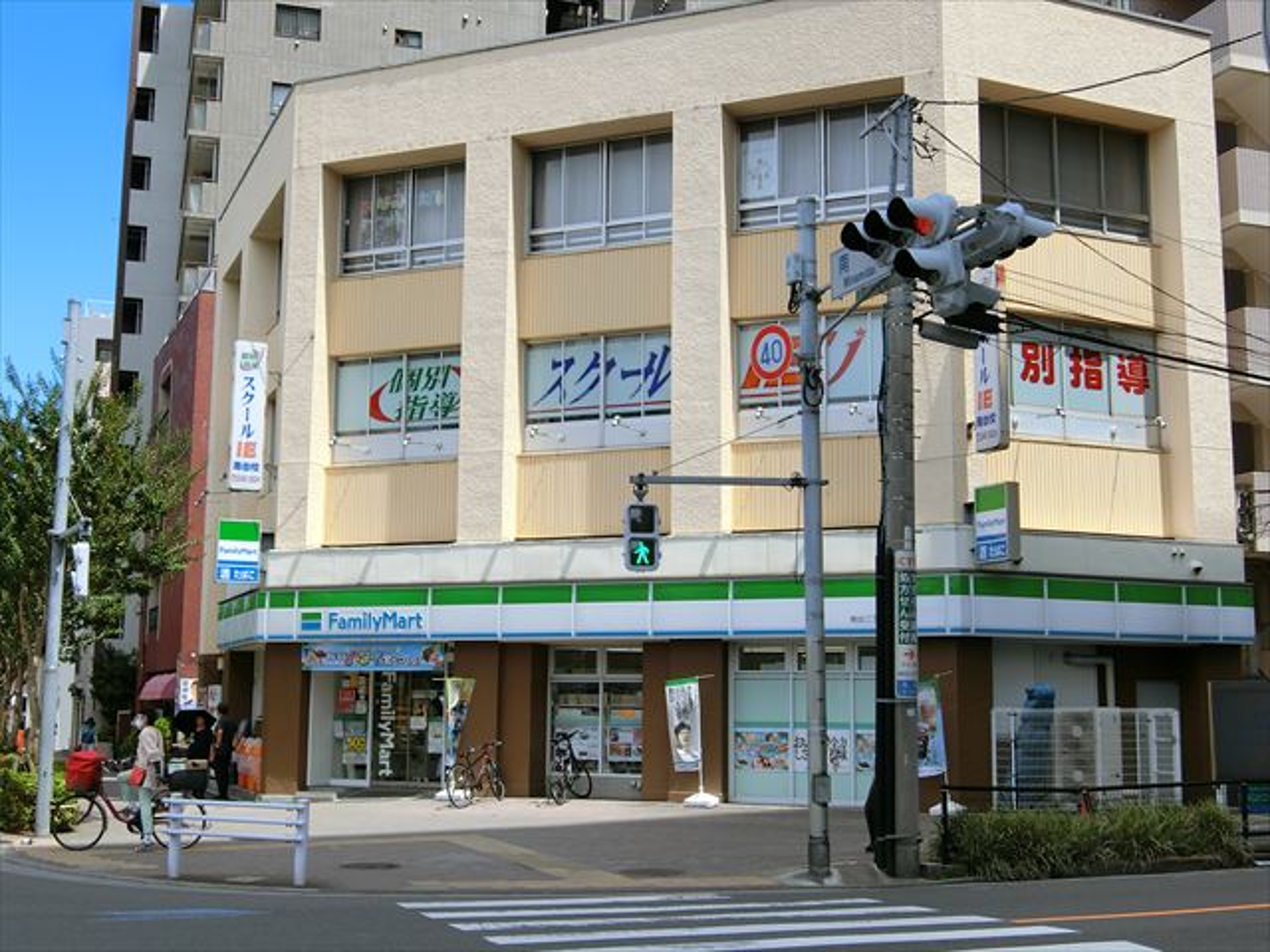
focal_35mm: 43
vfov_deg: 33.6
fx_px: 1578
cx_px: 635
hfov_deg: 43.9
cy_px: 476
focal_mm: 9.1
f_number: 3.9
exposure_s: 1/640
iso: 80
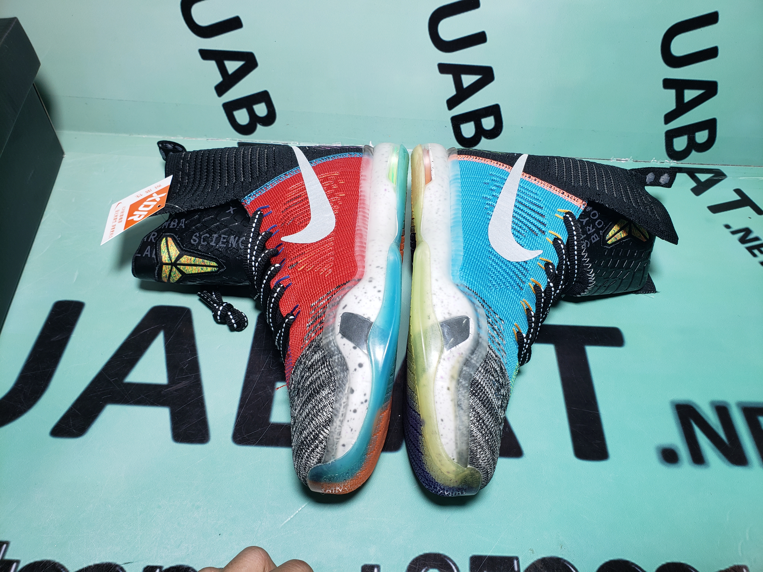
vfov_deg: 53.1
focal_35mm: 26
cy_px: 286
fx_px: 573
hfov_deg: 67.3
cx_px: 382
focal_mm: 4.3
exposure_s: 1/113
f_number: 2.4
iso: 50
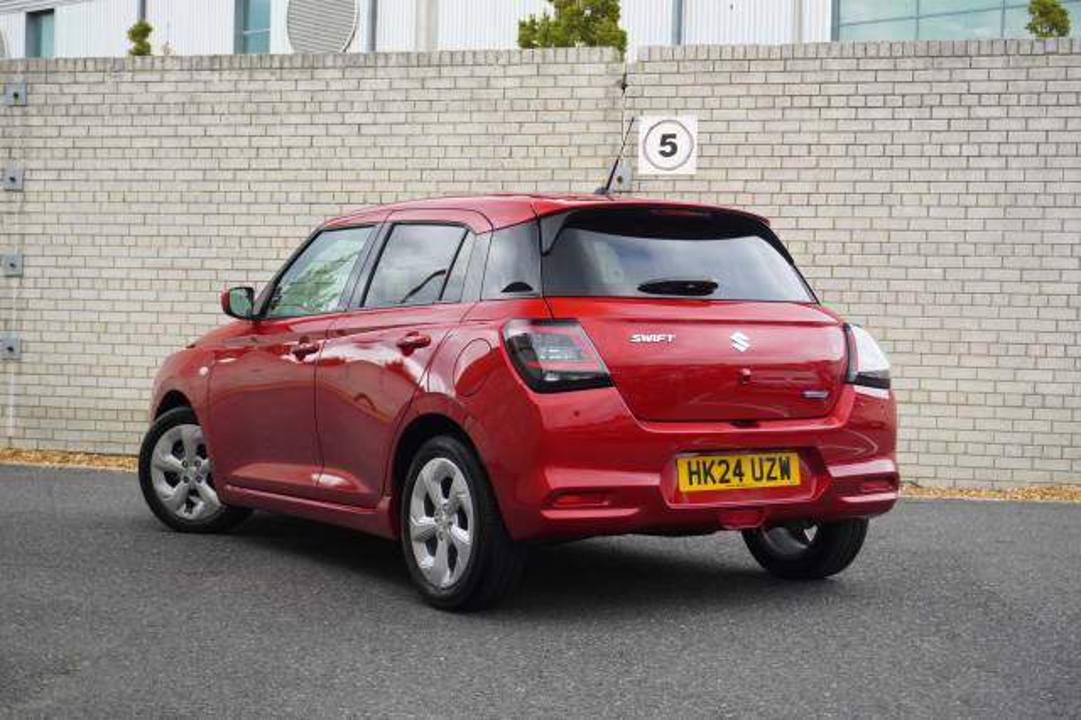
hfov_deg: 36.0
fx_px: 1666
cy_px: 360
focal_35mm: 56
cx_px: 540
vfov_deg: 24.4
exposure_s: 1/160
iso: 500
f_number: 5.6
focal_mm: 37
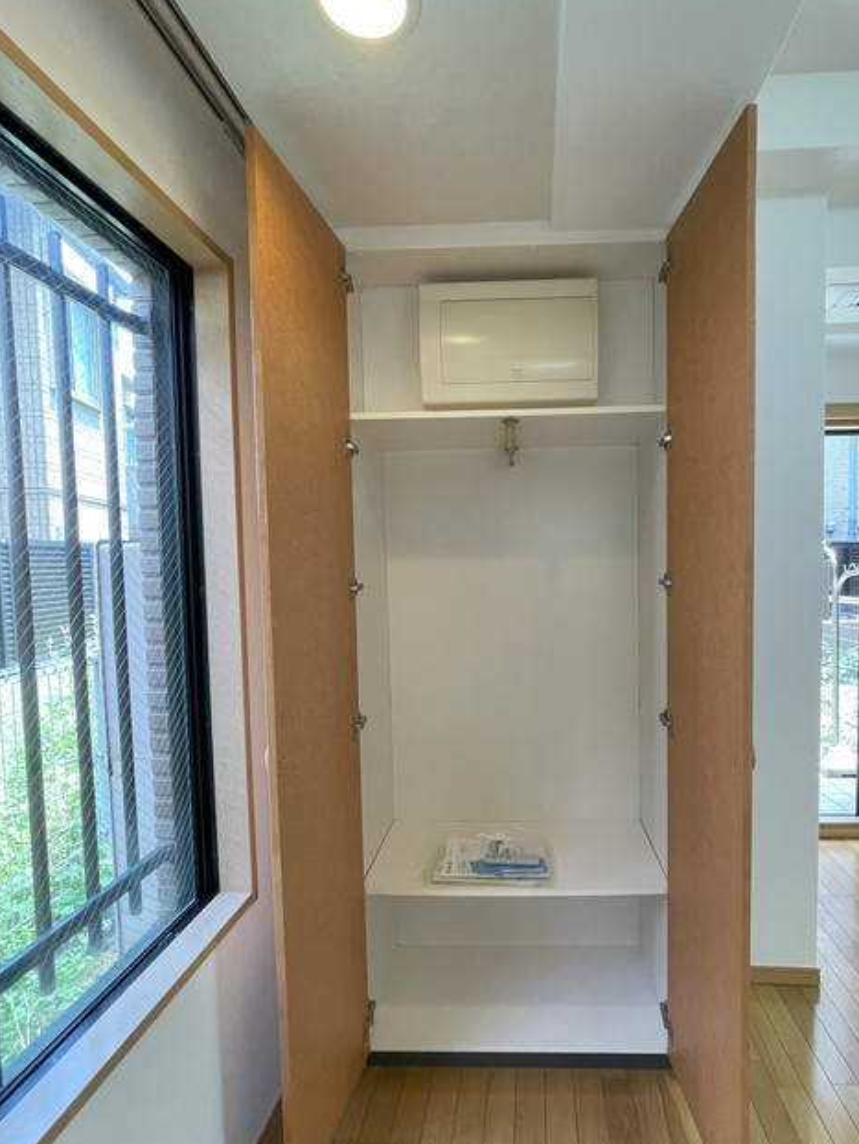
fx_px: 595
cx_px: 502
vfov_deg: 87.7
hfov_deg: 71.1
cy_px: 598
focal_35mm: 18
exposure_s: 1/100
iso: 320
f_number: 2.4
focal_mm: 1.54
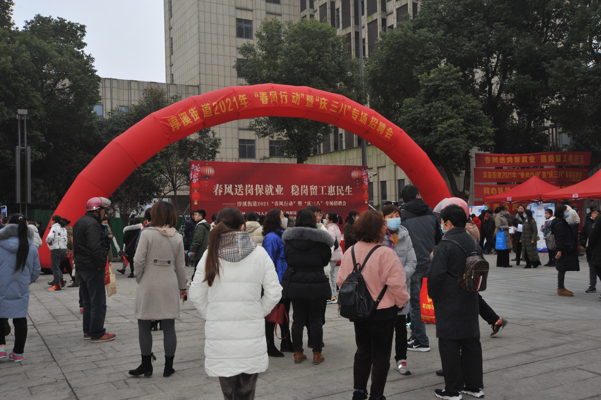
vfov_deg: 37.8
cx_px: 300
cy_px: 200
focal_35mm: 35
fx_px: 584
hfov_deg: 54.5
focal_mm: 35
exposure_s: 1/250
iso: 800
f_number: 11
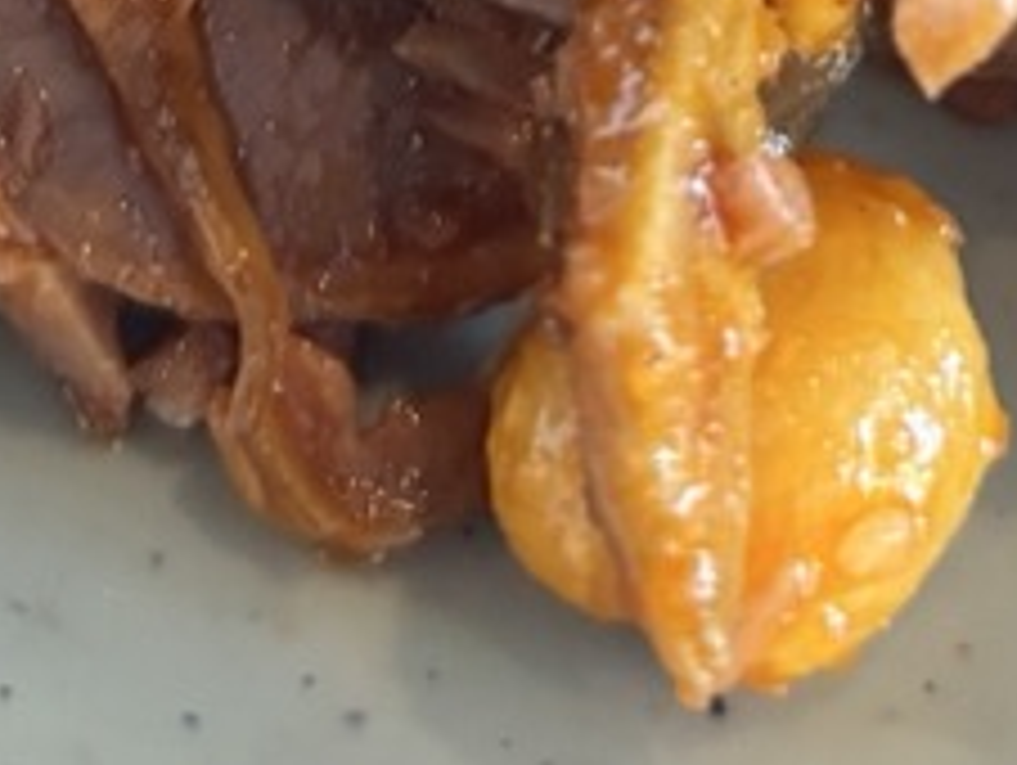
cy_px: -1156
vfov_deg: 9.0
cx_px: 680
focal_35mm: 147
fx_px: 4323
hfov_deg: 13.4
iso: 320
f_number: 1.6
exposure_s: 1/60
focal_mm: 5.96
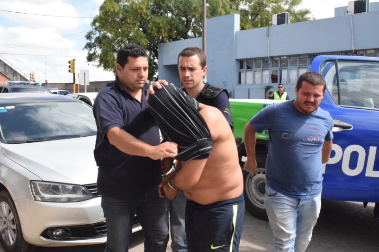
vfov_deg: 36.9
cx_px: 190
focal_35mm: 36
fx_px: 379
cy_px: 126
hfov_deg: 53.1
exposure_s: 1/1600
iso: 6400
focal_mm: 24
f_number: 20
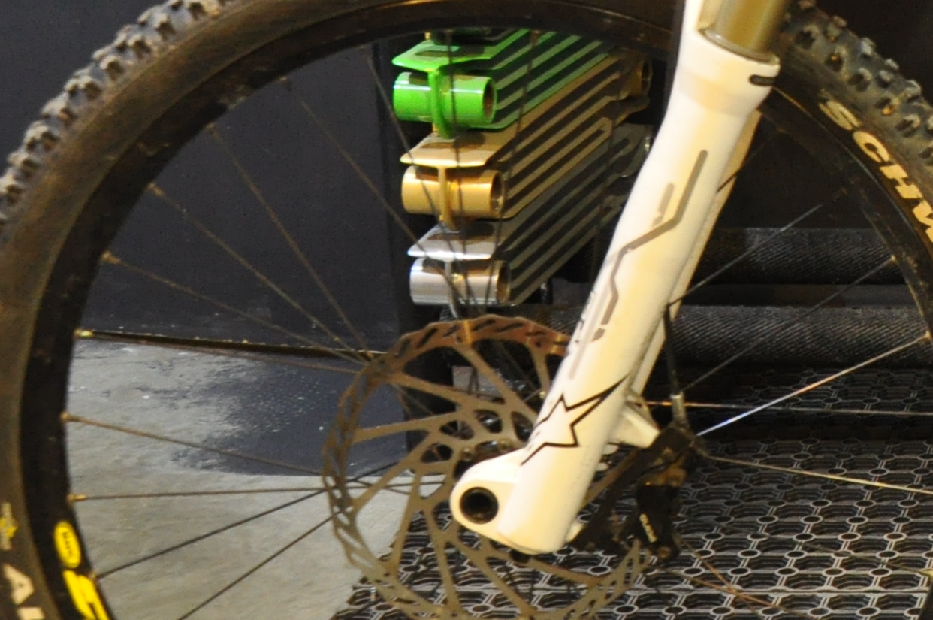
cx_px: 1372
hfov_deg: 17.1
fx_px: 2814
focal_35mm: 109
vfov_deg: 12.4
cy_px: 17
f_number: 5.6
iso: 1250
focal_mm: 21
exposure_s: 1/8
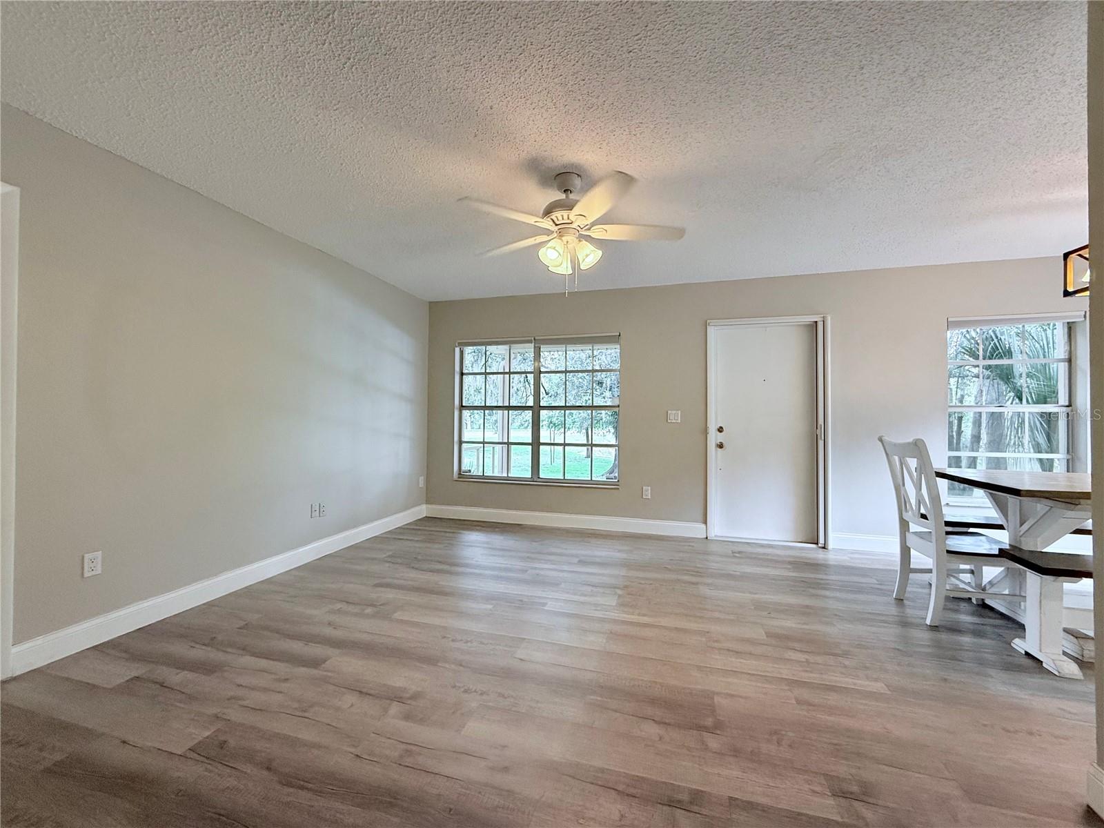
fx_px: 446
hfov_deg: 102.1
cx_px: 552
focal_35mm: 14
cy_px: 414
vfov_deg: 85.7
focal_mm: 2.22
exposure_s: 1/120
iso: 160
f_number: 2.2
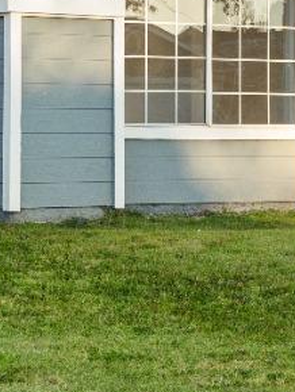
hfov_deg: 8.3
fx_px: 1974
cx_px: 502
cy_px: -123
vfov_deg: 11.1
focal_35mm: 174
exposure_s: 1/250
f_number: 8
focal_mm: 35
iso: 200
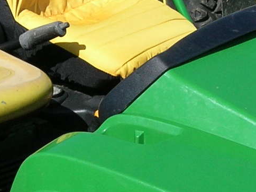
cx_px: 49
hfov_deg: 9.9
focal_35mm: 199
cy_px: 171
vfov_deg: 7.4
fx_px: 1470
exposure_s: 1/588
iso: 50
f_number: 4.1
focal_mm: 7.8
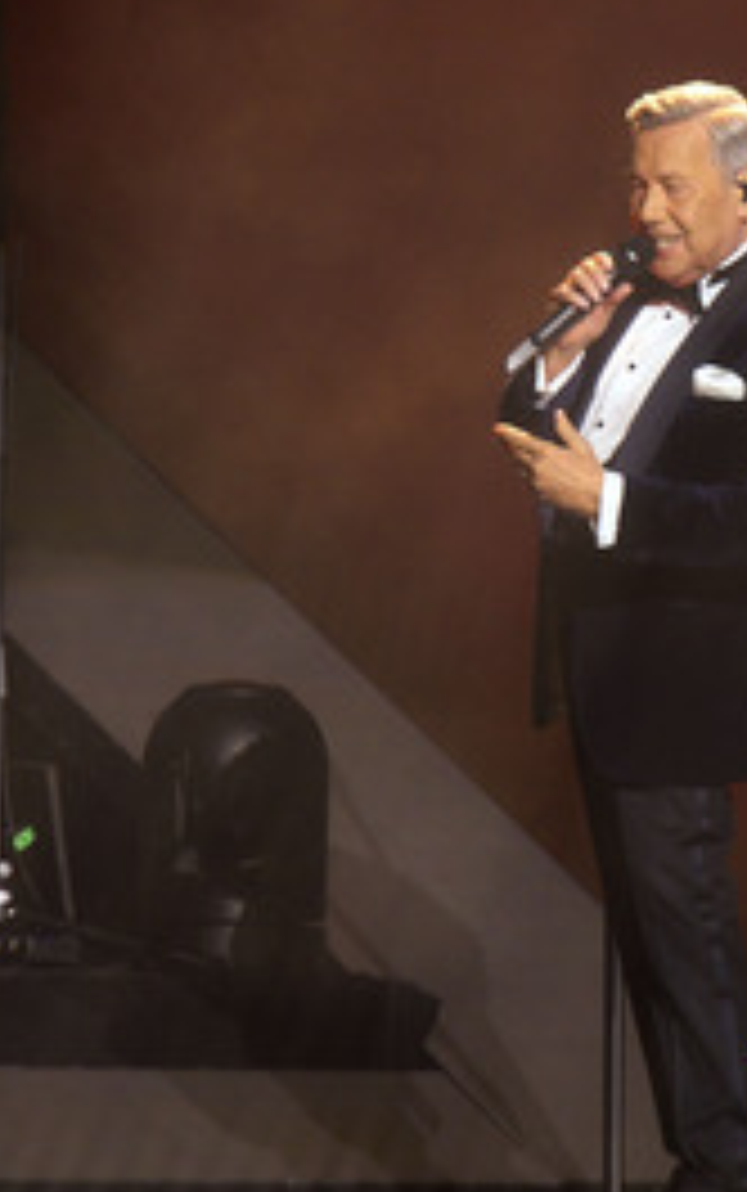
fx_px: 30959
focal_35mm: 952
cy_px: 630
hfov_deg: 1.4
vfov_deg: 2.2
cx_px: 637
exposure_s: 1/200
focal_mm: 550
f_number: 5.6
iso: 1600
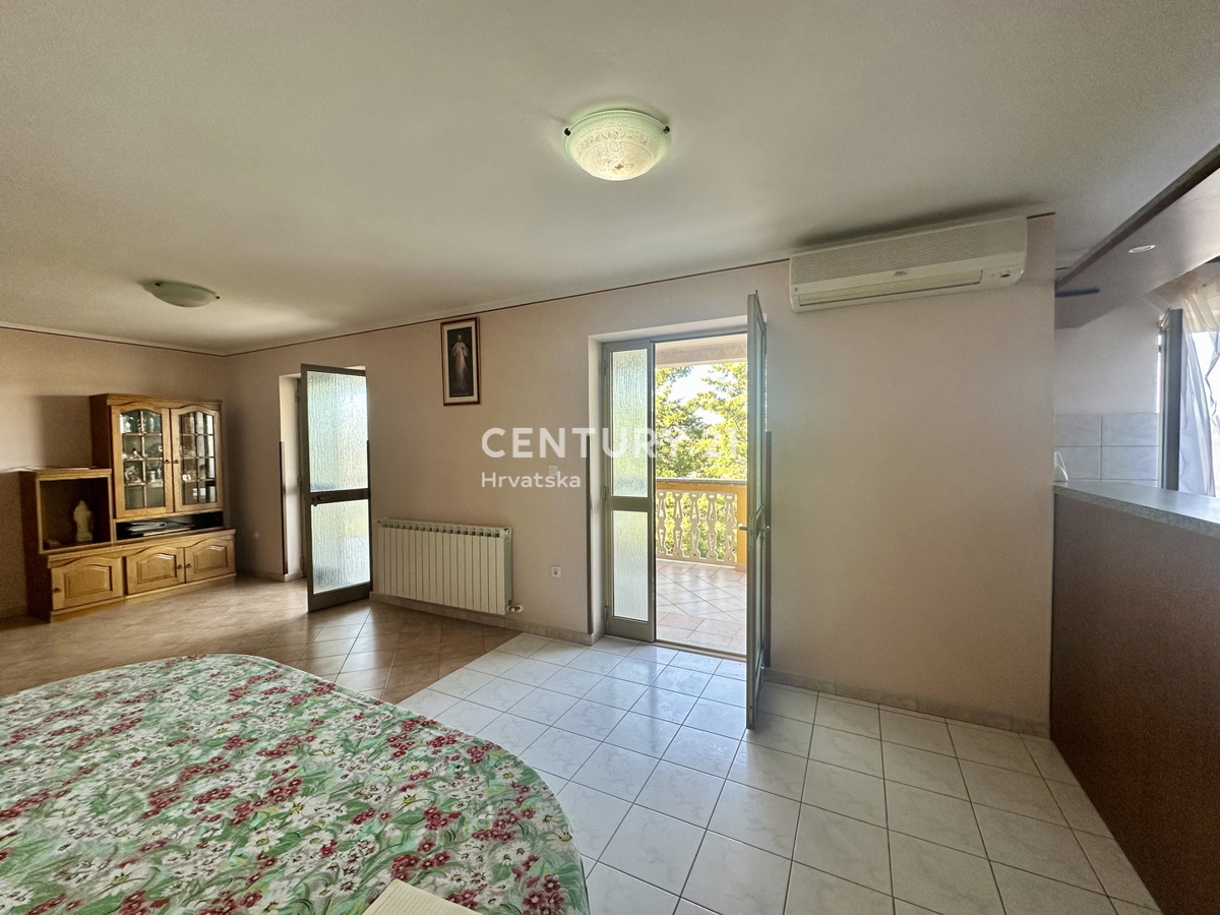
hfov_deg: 102.1
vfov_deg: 85.7
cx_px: 610
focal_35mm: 14
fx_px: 493
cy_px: 458
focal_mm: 2.22
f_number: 2.2
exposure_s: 1/99
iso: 100
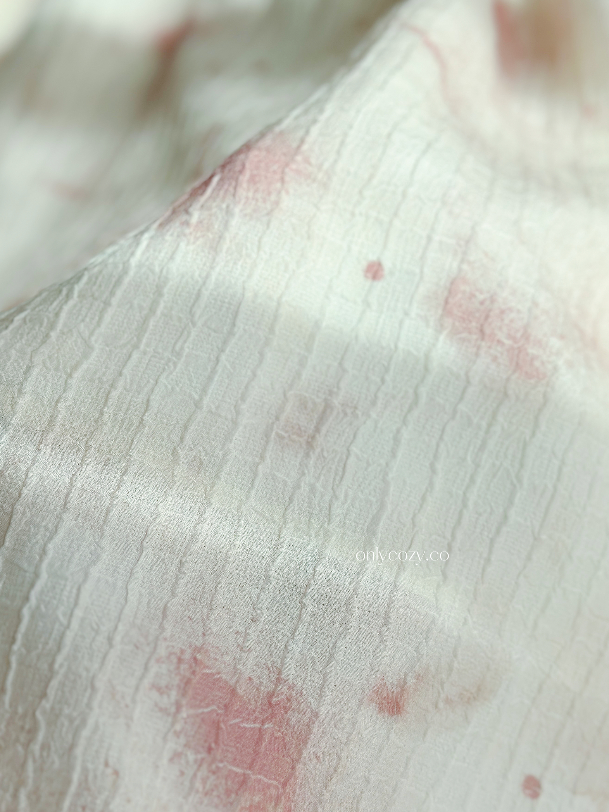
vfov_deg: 34.9
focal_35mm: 55
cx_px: 313
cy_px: 364
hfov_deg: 26.6
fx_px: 1290
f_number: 1.78
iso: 80
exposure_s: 1/3367
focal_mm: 6.86
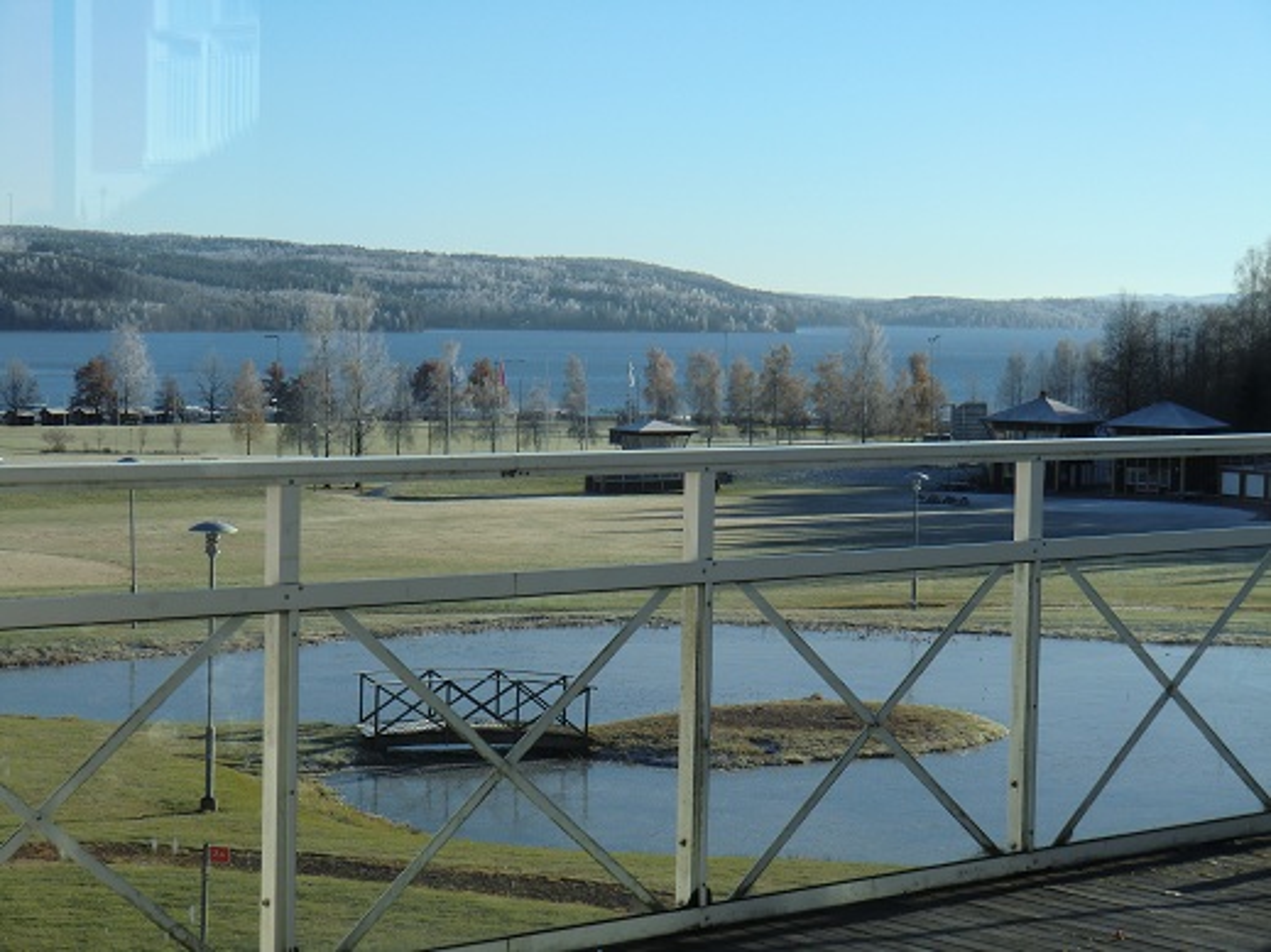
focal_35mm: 76
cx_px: 636
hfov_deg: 25.7
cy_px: 476
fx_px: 2790
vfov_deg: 19.4
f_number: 4.6
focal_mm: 13.6
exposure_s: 1/320
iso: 64
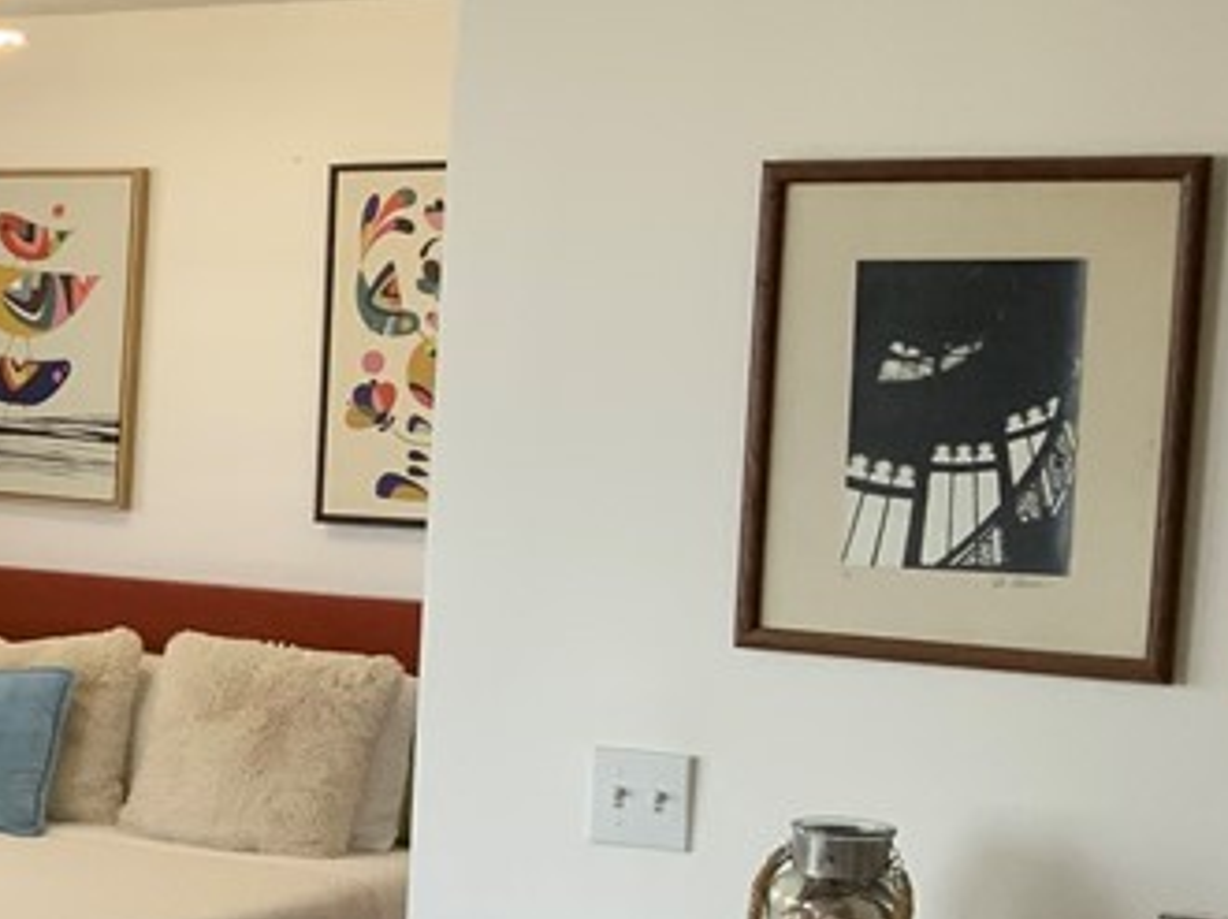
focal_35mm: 90
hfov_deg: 19.1
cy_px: 647
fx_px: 3190
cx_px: -625
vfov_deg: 16.3
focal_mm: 3
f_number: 1.8
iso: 40
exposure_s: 1/120
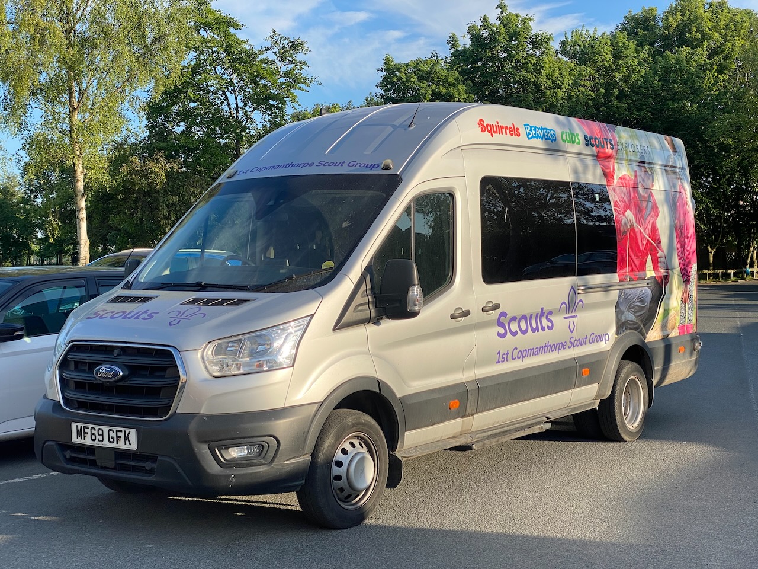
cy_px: 284
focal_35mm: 52
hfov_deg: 36.8
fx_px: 1139
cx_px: 379
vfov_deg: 28.0
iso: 20
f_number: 2
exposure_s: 1/761
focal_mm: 6
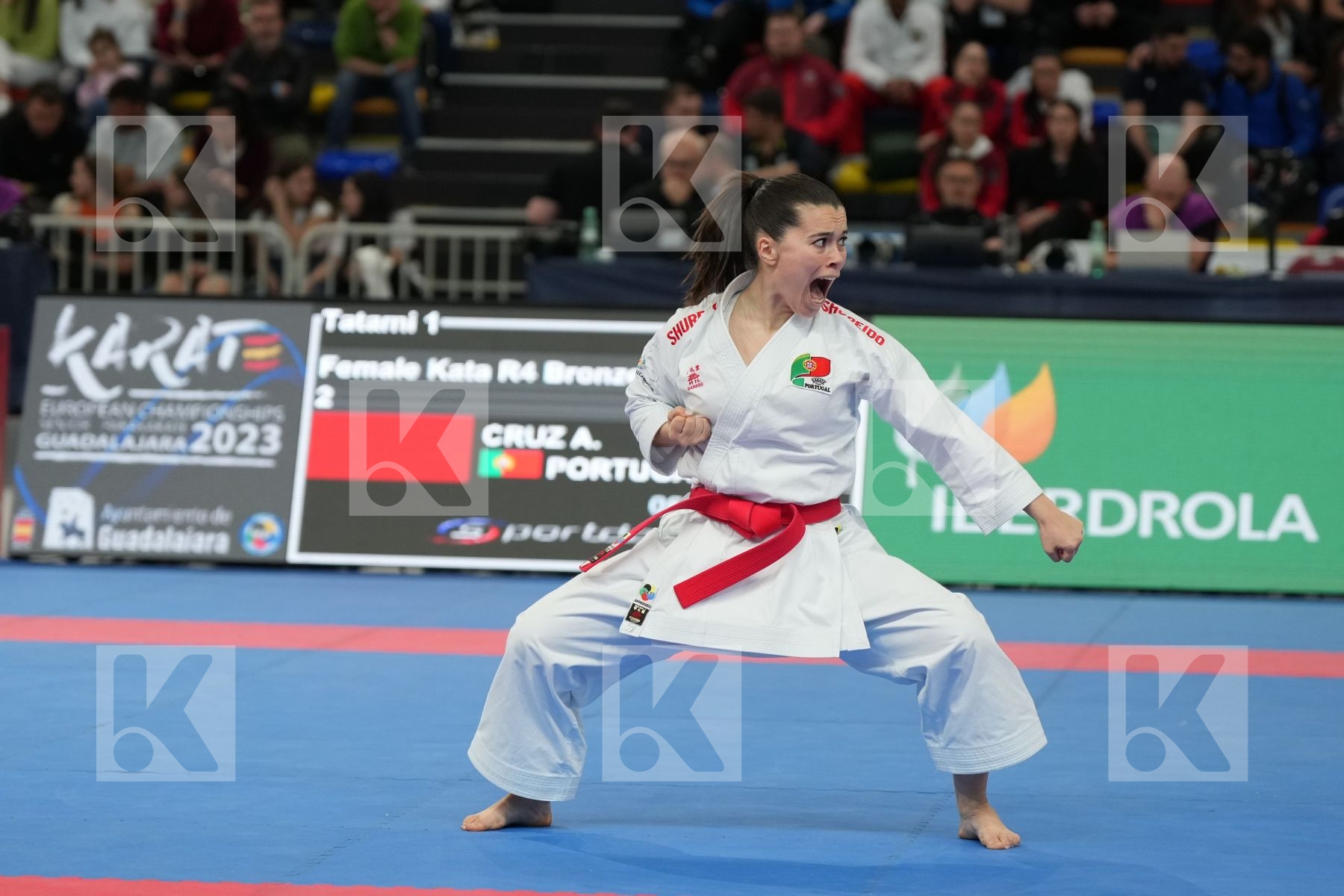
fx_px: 5861
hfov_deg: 13.1
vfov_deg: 8.7
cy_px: 448
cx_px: 672
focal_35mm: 157
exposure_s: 1/500
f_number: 2.8
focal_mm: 105
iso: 1000
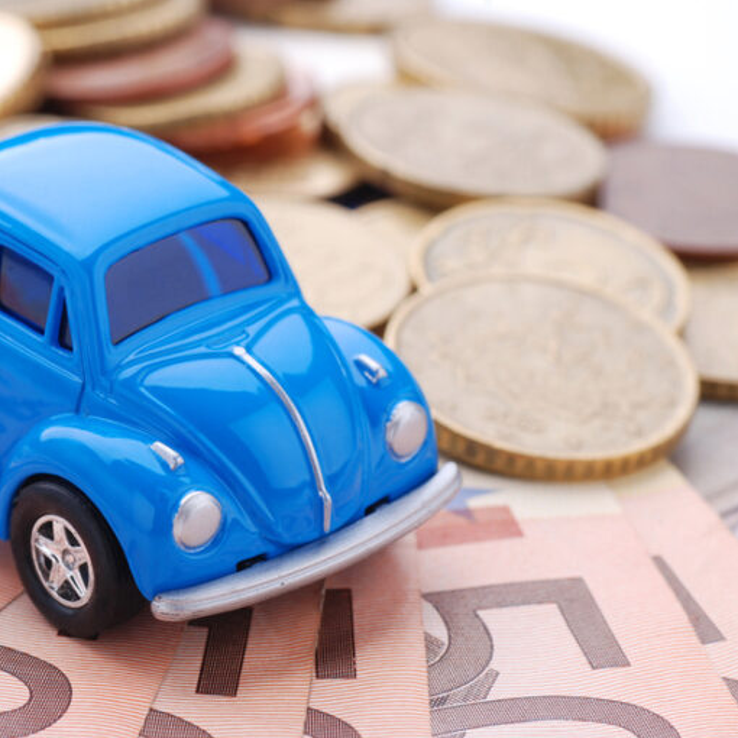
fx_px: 4173
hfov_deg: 10.1
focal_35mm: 173
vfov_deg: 10.1
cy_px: 370
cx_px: 220
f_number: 14
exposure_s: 1/80
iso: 100
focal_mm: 90
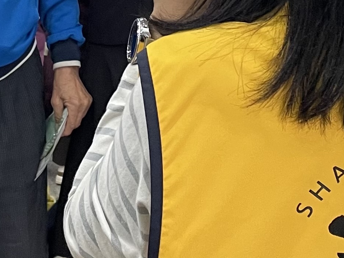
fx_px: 1013
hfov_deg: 19.0
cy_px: -6
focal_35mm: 102
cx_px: 58
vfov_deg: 14.3
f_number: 1.6
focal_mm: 4.2
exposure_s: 1/60
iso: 125
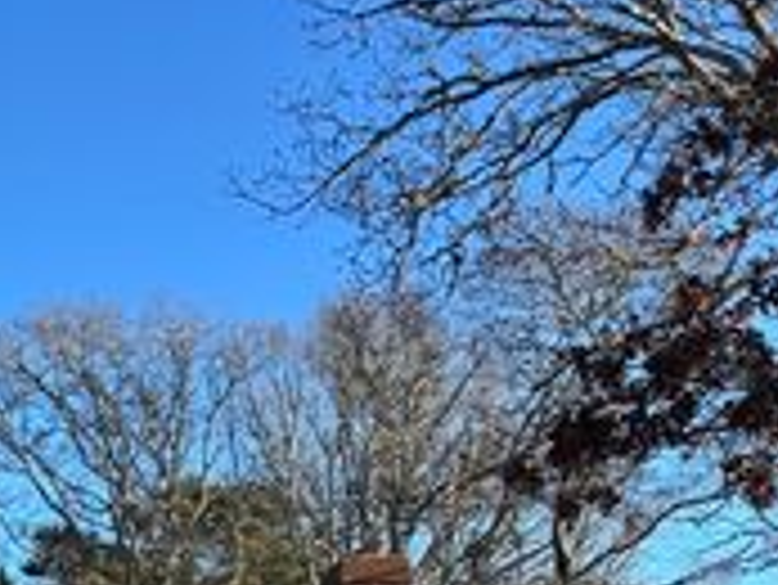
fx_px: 1687
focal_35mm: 75
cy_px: 731
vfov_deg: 18.5
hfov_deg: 22.8
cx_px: -265
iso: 50
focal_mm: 5.96
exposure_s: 1/1178
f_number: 1.6
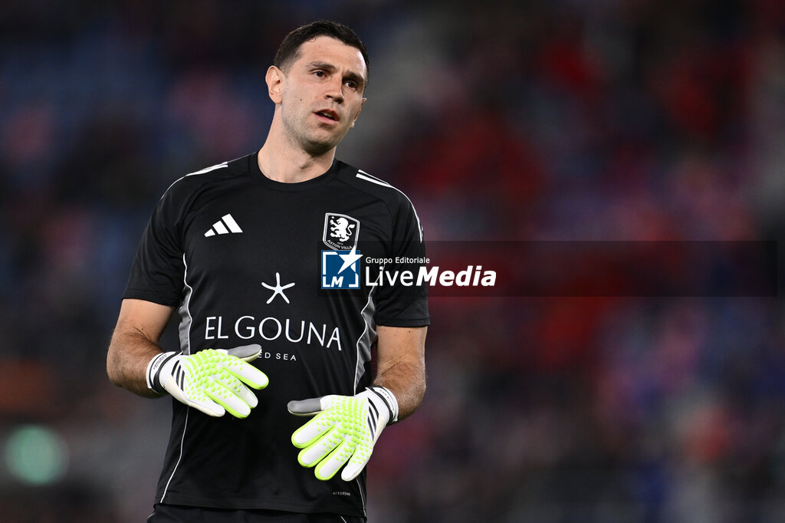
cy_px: 262
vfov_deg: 3.4
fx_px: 8719
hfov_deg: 5.2
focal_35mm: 400
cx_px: 392
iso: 1250
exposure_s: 1/2000
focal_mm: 400
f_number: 3.2
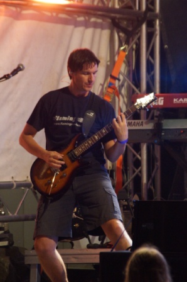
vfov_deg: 6.5
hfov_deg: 4.4
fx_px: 2458
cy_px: 141
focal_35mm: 315
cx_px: 94
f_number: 6.3
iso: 3200
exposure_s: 1/40
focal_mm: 210
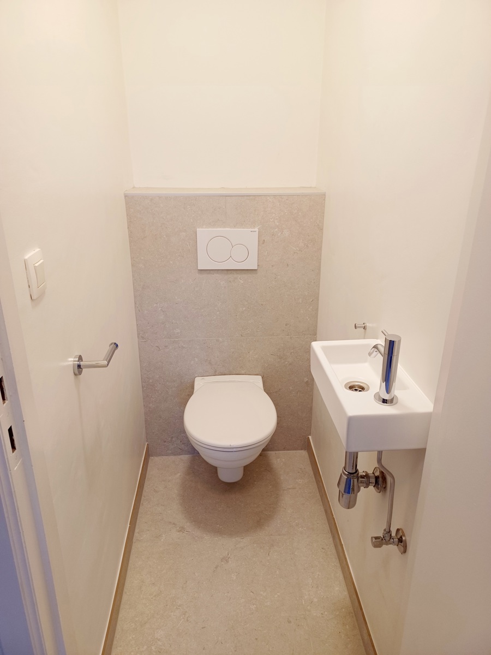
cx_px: 246
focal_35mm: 25
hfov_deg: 54.9
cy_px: 328
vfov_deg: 69.4
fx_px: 473
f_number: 1.8
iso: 125
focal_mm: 4.6
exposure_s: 1/50
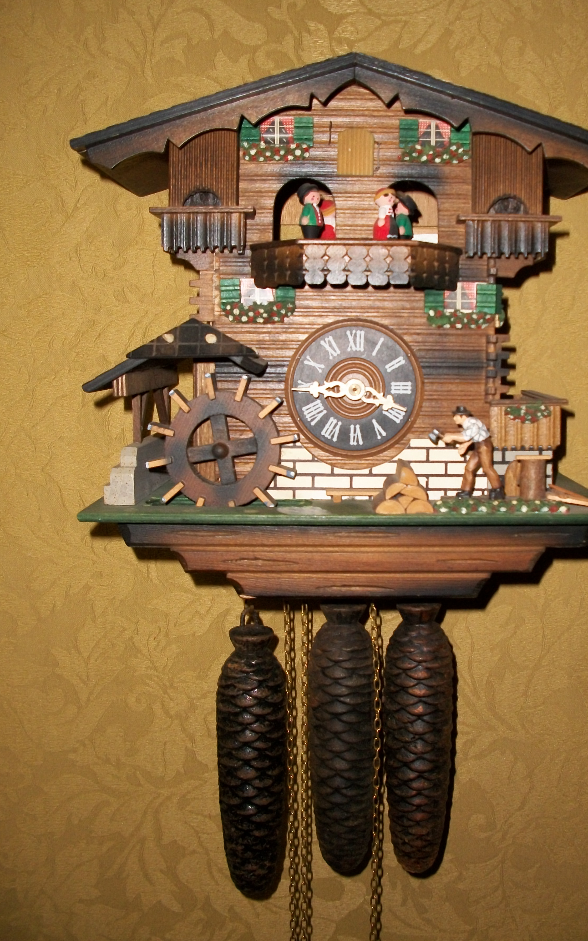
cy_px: 479
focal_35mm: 38
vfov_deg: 51.5
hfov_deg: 33.5
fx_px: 974
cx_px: 358
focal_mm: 6.3
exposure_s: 1/125
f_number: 3.1
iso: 200
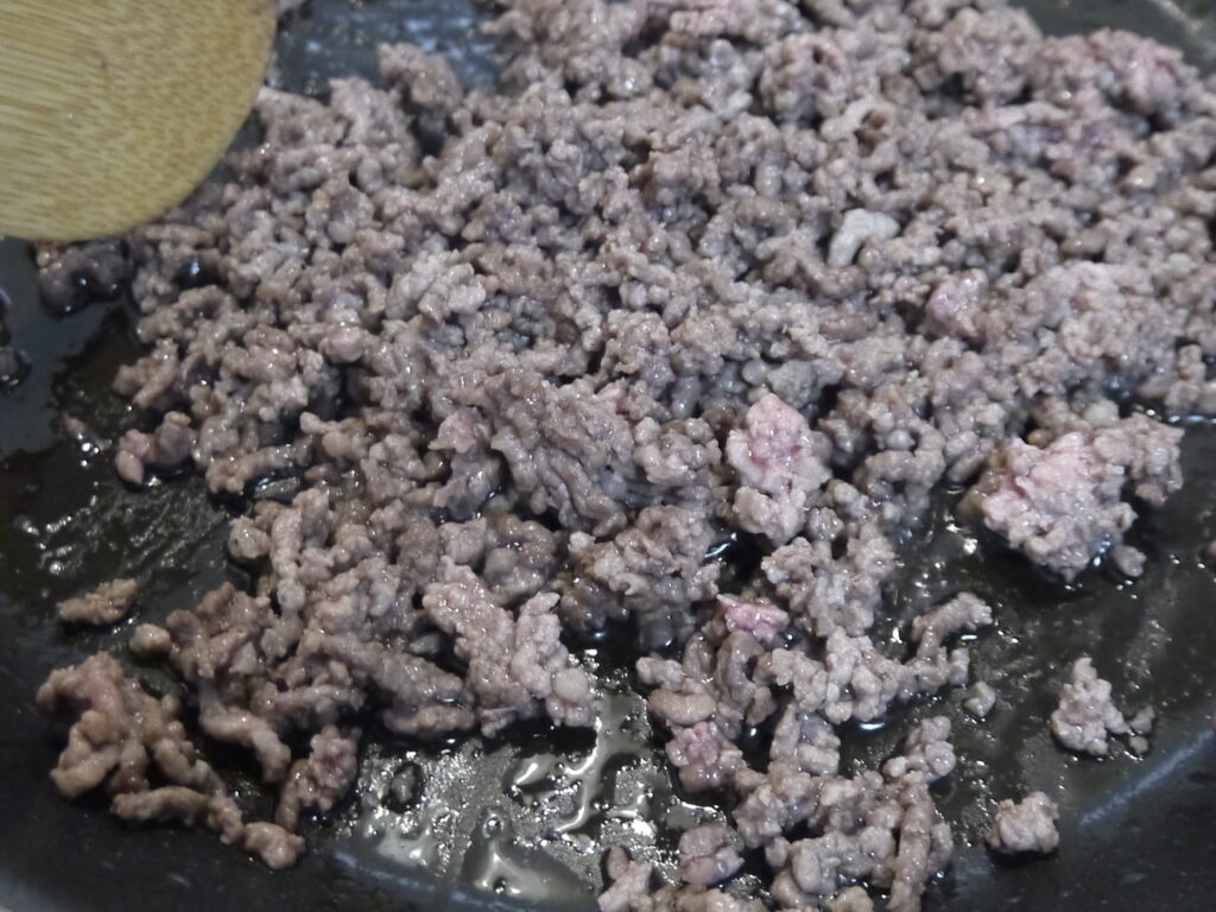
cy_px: 456
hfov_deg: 35.5
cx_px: 608
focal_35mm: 54
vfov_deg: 27.0
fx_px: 1897
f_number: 3.5
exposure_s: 1/50
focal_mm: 14
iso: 1600
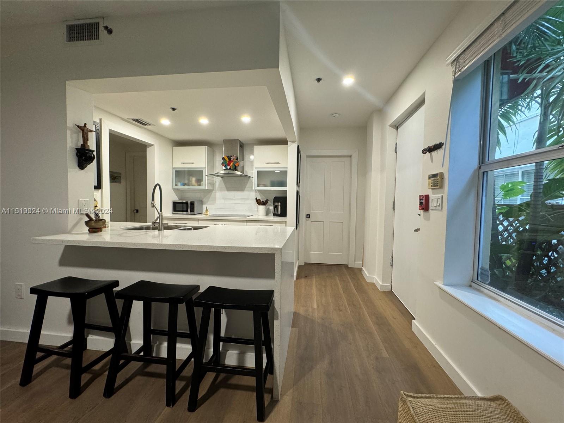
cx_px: 282
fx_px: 228
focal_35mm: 14
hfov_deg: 102.1
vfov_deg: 85.7
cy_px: 212
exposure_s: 1/60
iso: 200
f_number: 2.2
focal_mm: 2.22
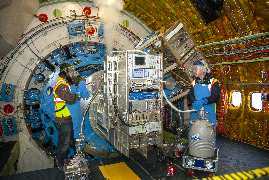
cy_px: 90
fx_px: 179
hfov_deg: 73.7
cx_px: 134
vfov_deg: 53.1
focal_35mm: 24
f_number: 4
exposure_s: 1/60
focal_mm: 24
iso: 400
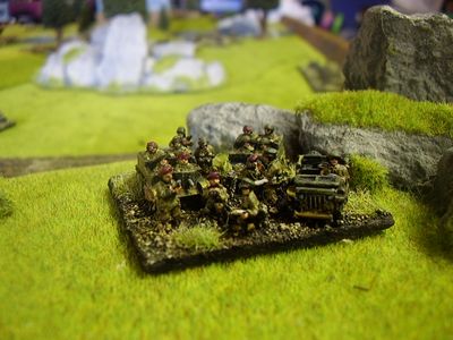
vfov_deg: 46.8
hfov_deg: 60.0
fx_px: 393
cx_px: 226
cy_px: 170
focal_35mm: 30
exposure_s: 1/5
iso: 100
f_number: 2.9
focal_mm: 5.8
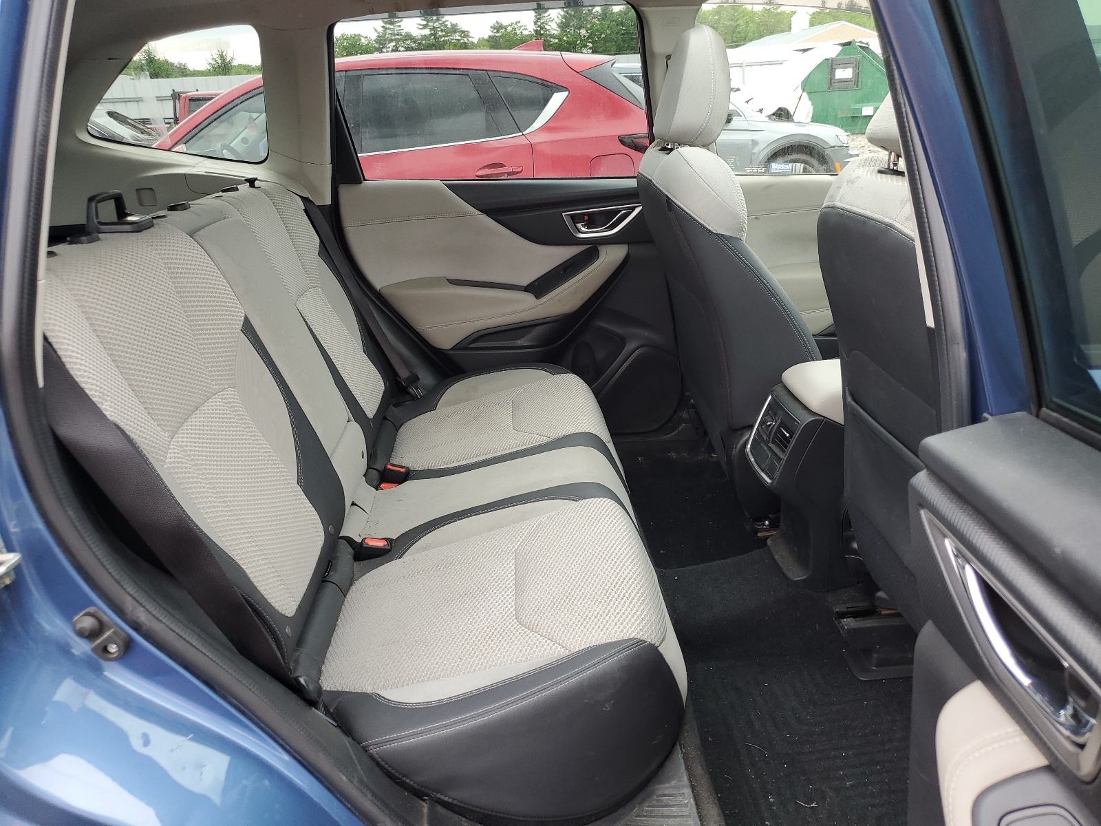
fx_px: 827
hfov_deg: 67.3
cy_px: 413
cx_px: 550
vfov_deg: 53.1
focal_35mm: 26
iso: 50
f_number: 1.5
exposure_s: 1/270
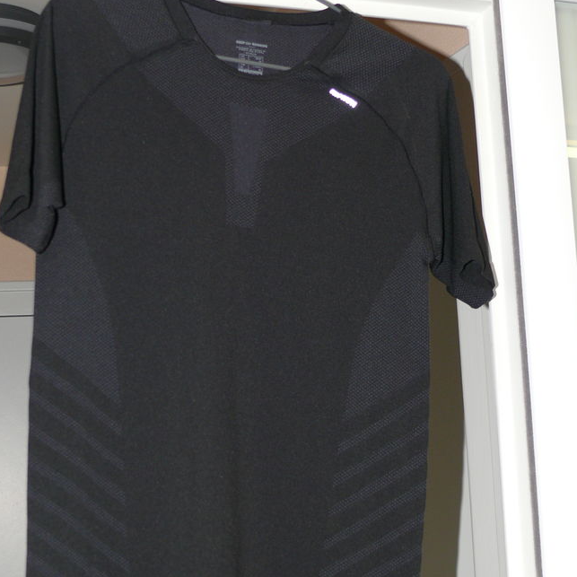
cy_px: 330
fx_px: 1245
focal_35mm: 66
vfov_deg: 26.1
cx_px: 246
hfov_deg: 26.1
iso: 100
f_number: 3.2
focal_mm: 9.4
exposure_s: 1/30
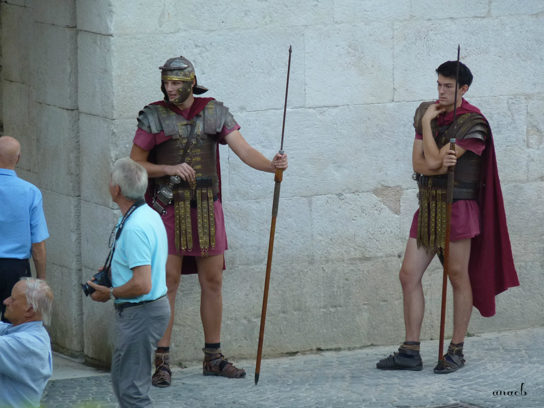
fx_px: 4495
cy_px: 204
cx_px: 272
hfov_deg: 6.9
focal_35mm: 286
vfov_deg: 5.2
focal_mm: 50.8
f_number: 3.7
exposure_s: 1/125
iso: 200
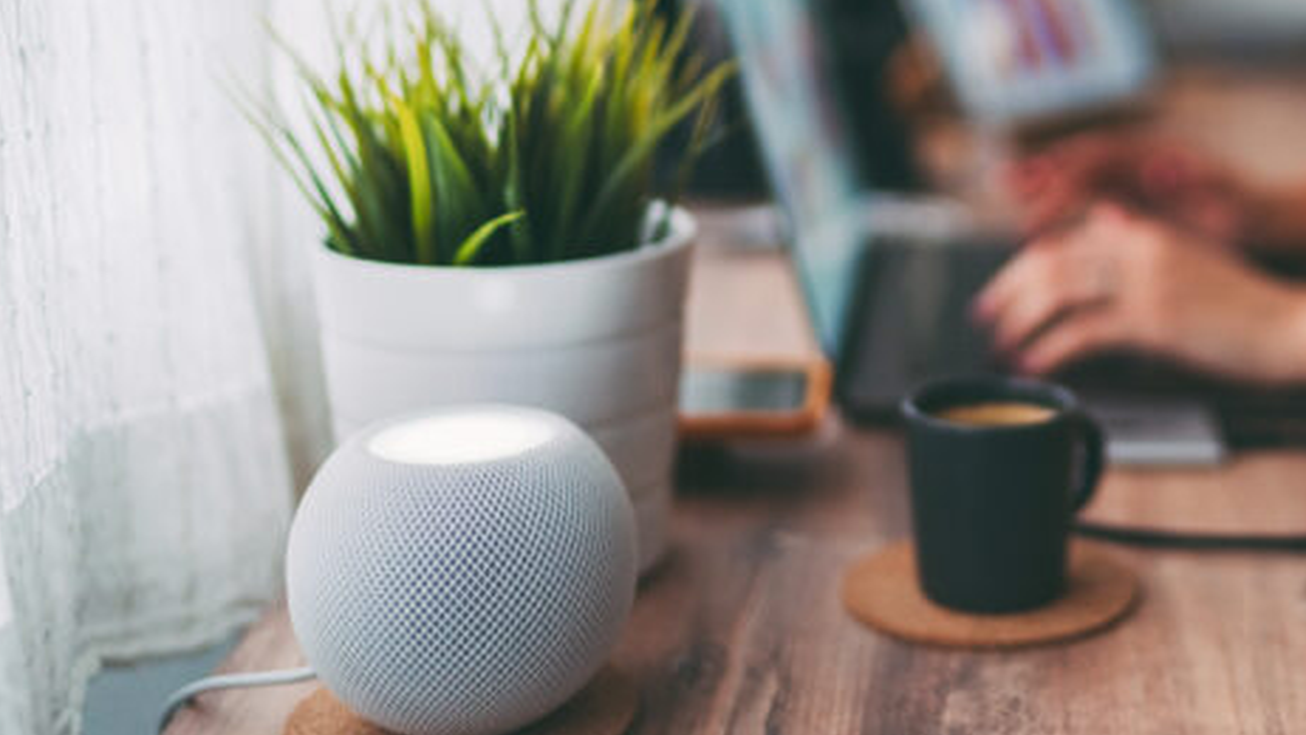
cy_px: 79
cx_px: 1063
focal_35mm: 61
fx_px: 2113
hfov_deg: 33.3
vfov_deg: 19.4
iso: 400
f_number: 1.4
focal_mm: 35
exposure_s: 1/200
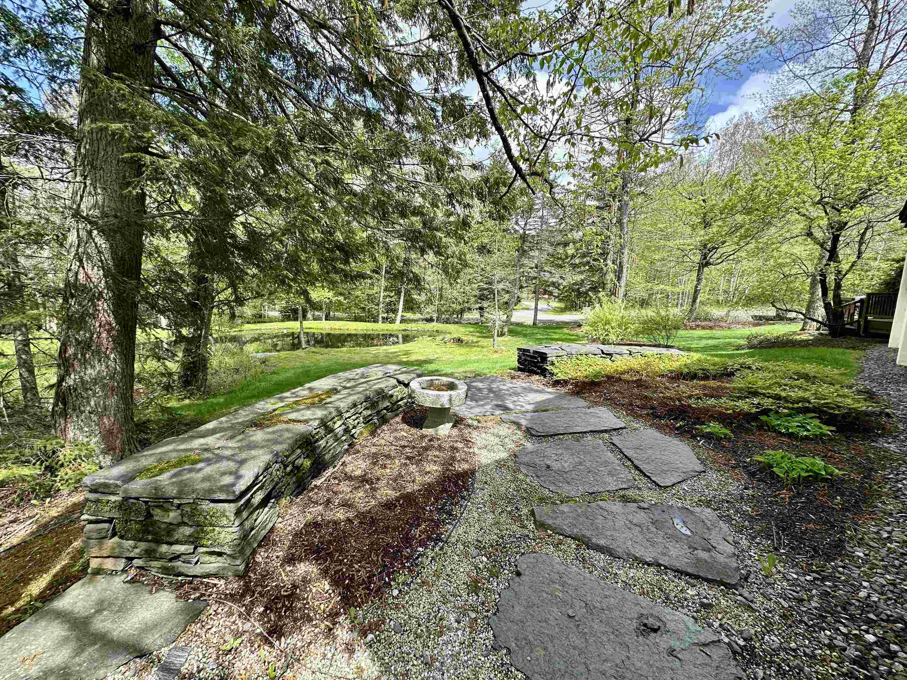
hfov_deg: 102.1
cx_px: 454
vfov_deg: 85.7
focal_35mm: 14
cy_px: 340
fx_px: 367
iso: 40
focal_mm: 2.22
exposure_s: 1/506
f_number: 2.2
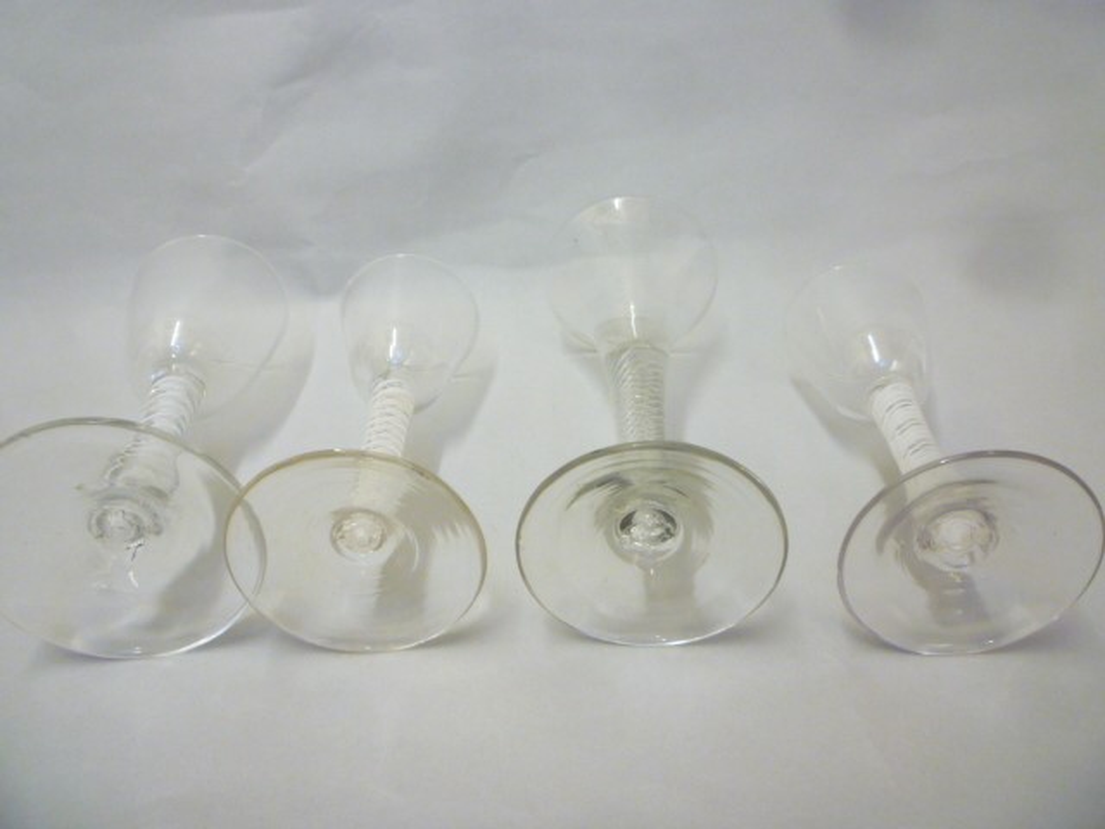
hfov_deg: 61.7
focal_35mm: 29
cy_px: 414
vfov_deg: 48.2
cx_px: 552
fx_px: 926
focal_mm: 5.2
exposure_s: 1/30
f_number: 3.3
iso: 320
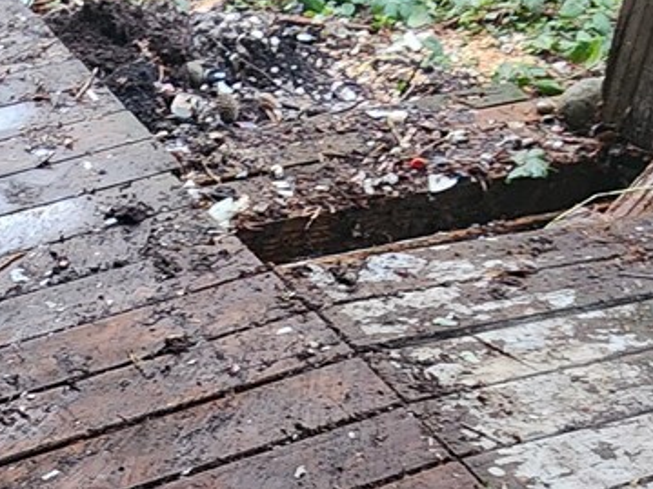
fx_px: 1094
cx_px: 78
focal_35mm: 58
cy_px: 631
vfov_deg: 22.6
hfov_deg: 31.8
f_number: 2.2
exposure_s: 1/30
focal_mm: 2.2
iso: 500
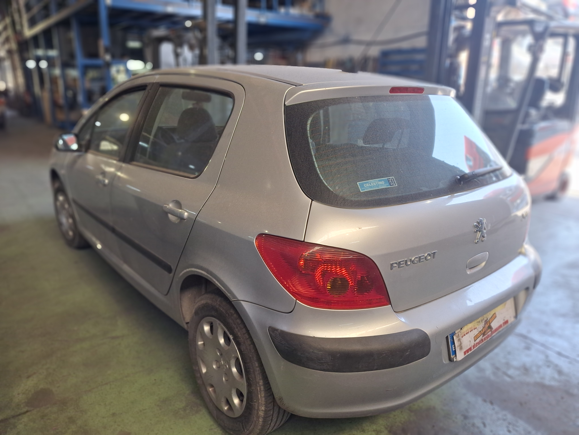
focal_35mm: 25
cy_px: 218
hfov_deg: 69.4
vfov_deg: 54.9
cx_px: 290
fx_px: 418
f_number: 1.8
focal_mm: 4.69
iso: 64
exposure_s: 1/400
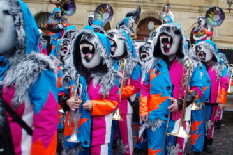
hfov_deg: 51.0
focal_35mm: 37
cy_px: 69
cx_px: 155
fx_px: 239
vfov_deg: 35.8
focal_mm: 18
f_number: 3.5
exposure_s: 1/60
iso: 100
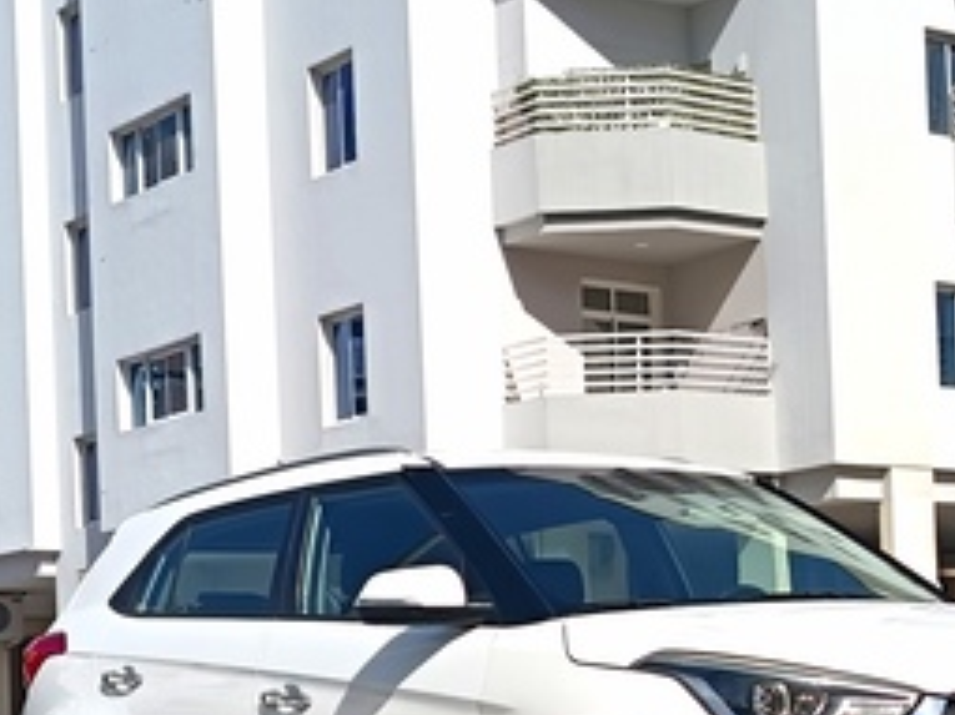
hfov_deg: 22.7
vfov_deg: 16.9
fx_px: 2371
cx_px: 605
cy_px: 635
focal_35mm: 86
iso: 100
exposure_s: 1/903
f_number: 1.75
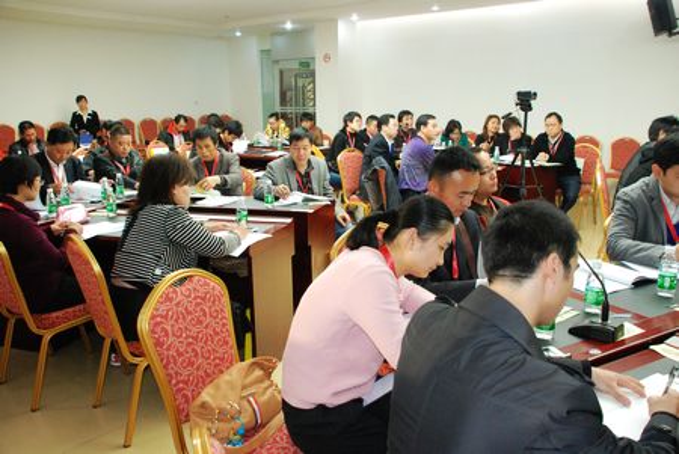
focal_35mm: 30
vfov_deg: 43.7
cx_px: 340
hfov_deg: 61.9
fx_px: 566
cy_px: 227
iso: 1600
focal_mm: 20
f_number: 5.6
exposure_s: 1/60
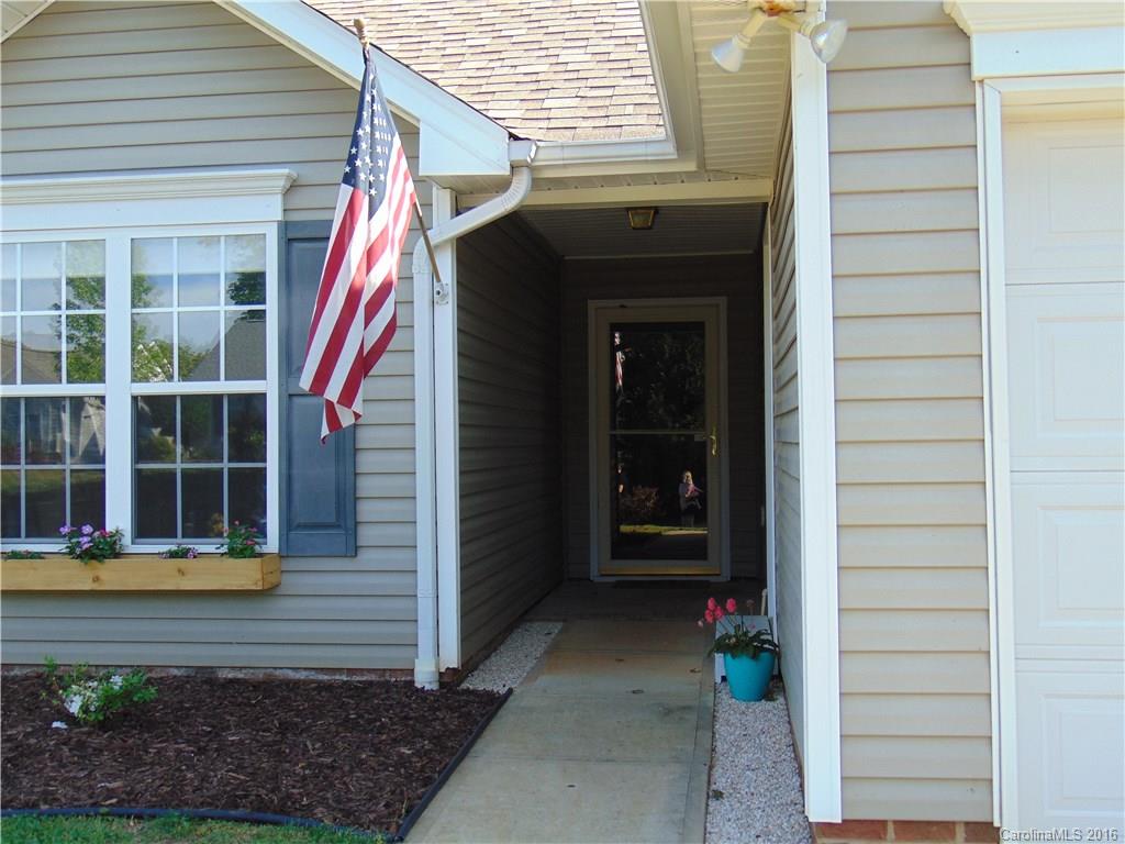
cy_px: 422
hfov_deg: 47.9
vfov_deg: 36.8
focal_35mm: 39
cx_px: 562
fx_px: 1267
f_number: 3.3
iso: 80
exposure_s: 1/250
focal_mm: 6.9
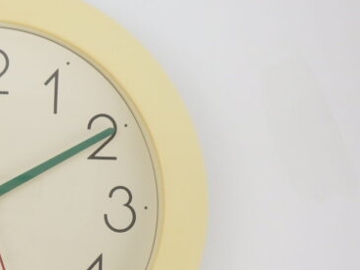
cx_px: -15
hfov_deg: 25.8
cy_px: 202
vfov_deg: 20.6
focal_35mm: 71
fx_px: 738
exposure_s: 1/50
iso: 125
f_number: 3.8
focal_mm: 6.1
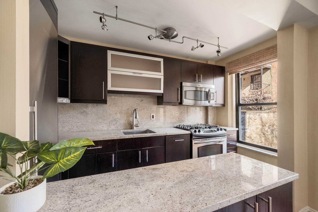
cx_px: 159
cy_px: 106
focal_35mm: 15
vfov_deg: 77.4
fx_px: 133
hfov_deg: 100.4
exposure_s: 2
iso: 400
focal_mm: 15
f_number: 11
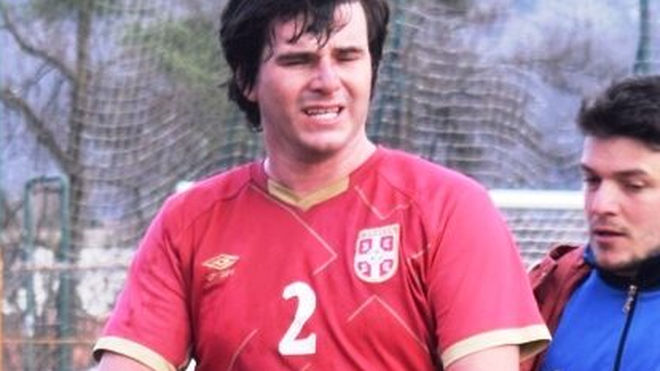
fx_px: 2360
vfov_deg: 9.0
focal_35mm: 135
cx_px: 487
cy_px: 263
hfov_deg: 15.9
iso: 400
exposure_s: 1/200
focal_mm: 55
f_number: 7.1
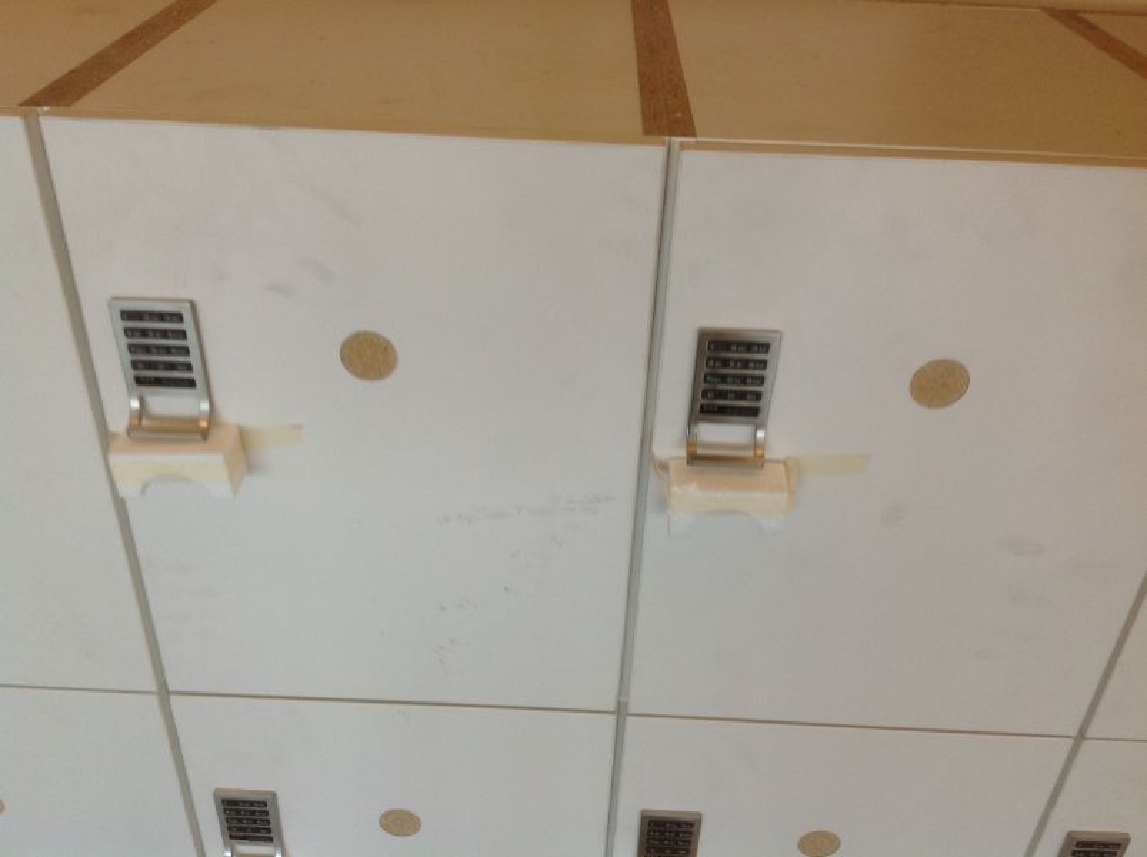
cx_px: 574
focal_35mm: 35
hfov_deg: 52.7
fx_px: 1158
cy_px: 428
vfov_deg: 40.6
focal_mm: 4.28
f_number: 2.4
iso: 64
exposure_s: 1/25
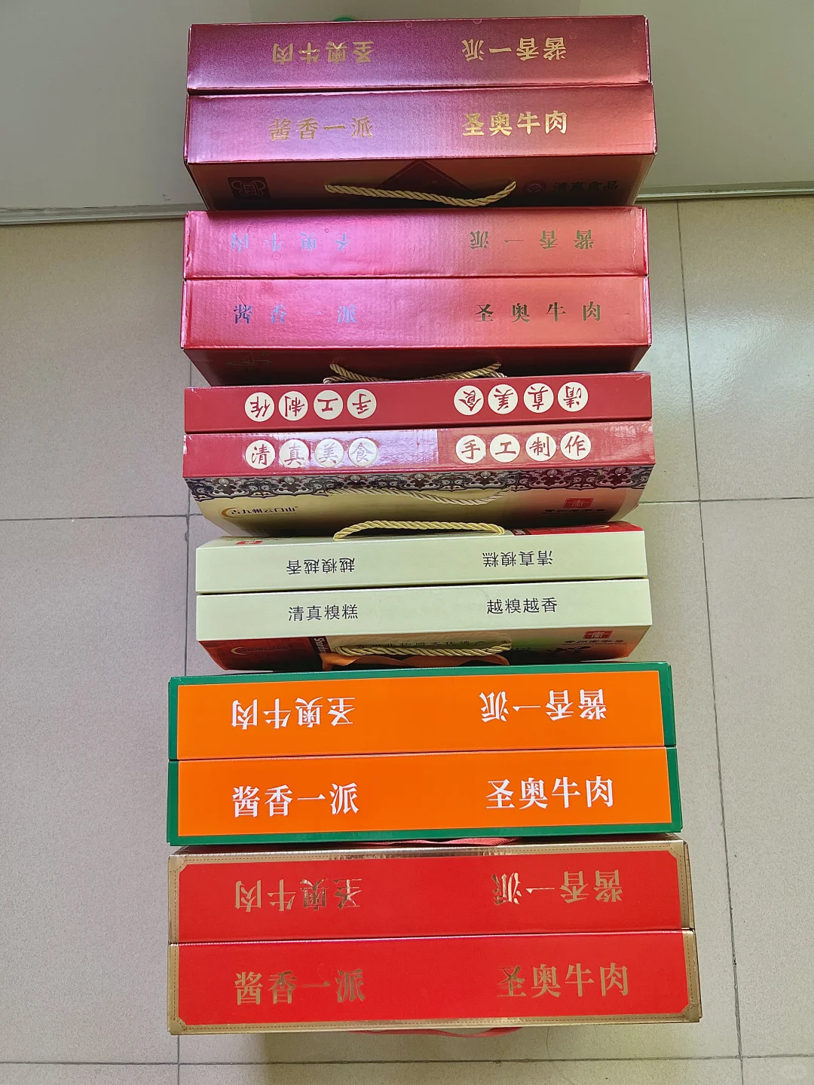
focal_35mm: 26
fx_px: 815
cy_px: 542
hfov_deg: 53.1
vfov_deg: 67.3
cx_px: 407
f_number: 1.5
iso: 80
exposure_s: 1/121
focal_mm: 5.7
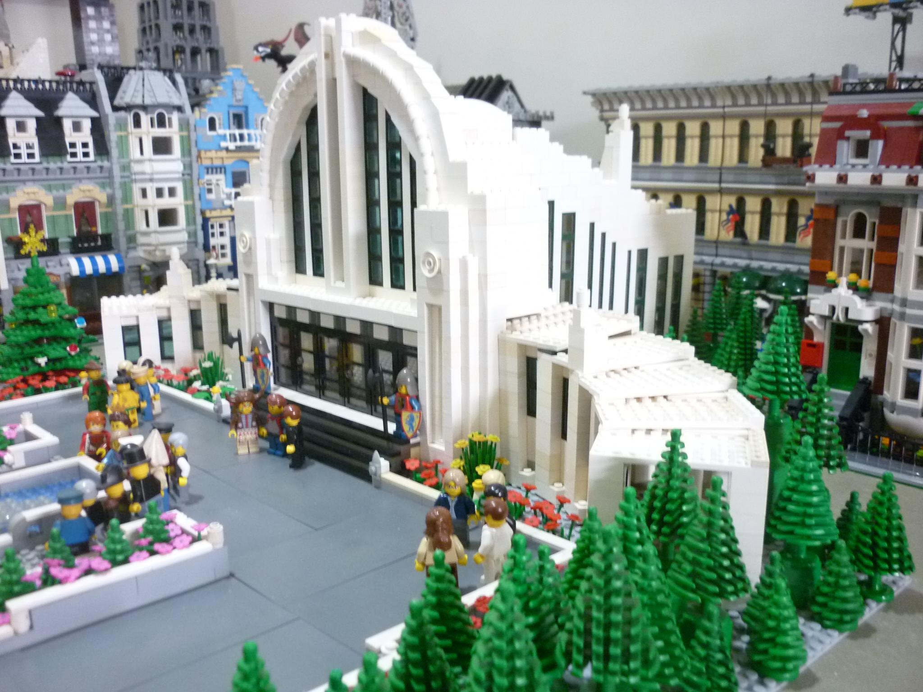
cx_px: 462
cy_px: 346
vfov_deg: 42.9
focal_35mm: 33
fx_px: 880
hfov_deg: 55.4
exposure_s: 1/8
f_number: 2.8
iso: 400
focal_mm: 5.5
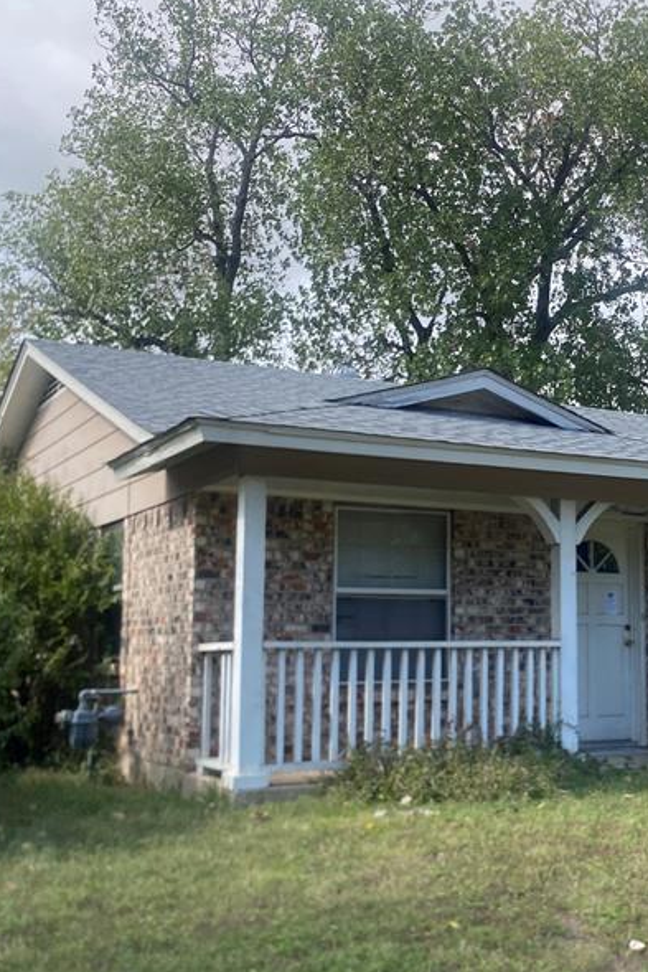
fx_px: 1268
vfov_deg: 41.8
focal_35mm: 47
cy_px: 538
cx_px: 615
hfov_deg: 27.4
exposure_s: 1/1678
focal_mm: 4.25
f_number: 1.8
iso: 32
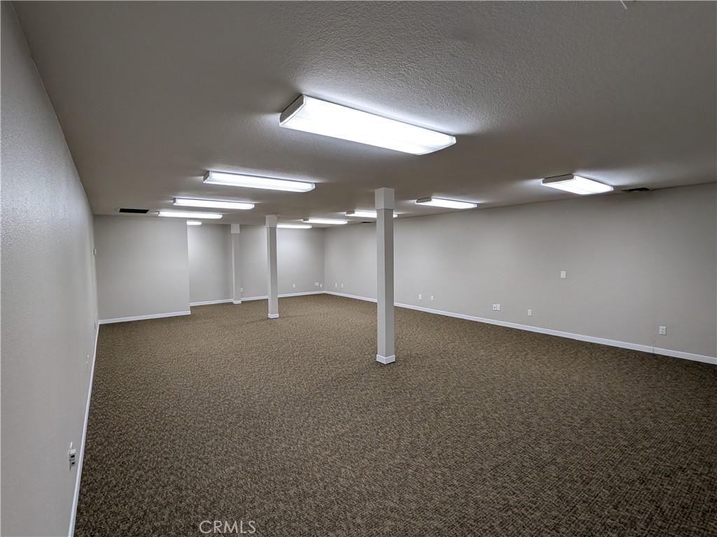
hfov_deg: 94.5
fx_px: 331
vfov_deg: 78.1
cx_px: 358
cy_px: 268
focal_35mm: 16
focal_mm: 2.22
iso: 64
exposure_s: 1/60
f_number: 2.2
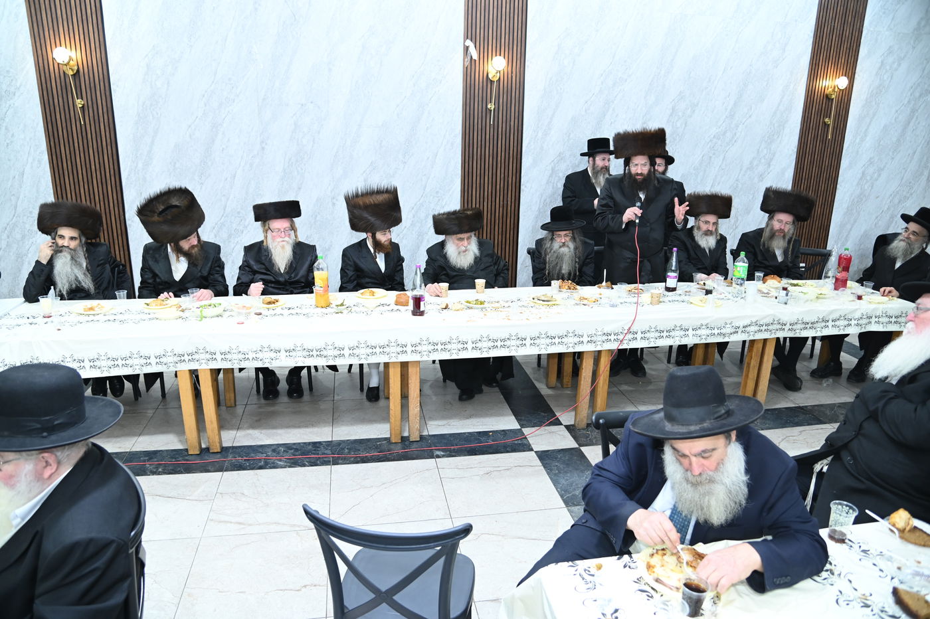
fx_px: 620
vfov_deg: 53.1
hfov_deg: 73.8
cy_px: 310
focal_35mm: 24
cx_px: 465
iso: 2000
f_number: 4
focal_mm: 24
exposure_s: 1/100
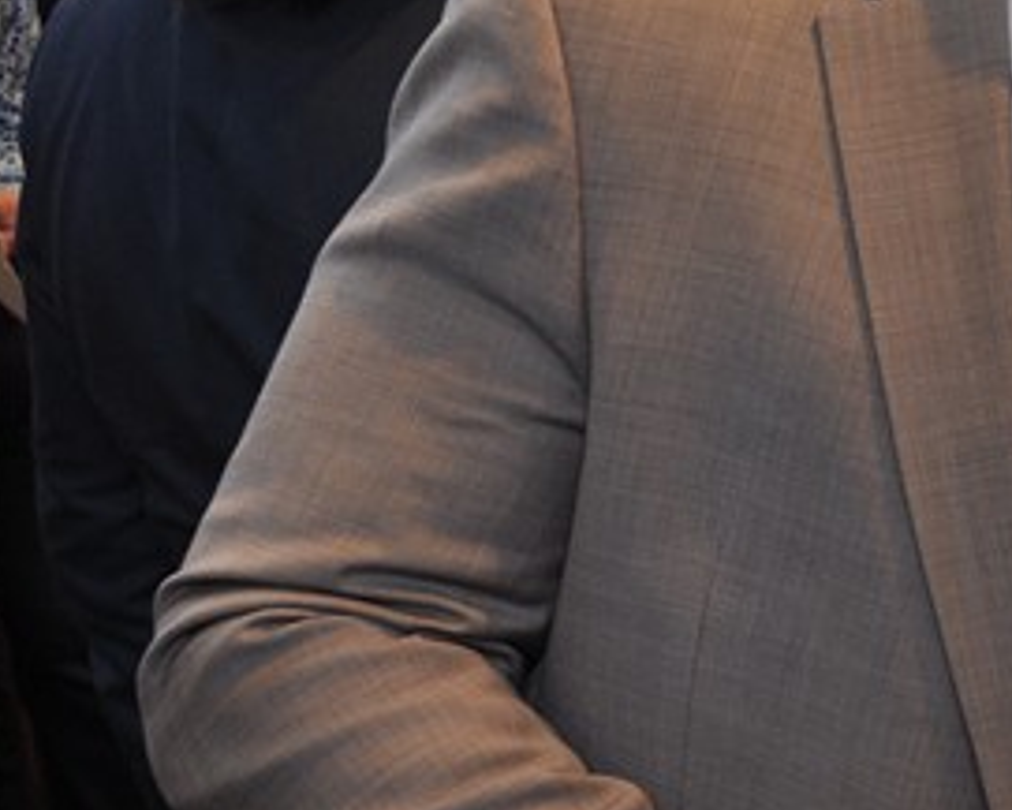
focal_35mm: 114
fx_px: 3416
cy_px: 265
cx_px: 1483
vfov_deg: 13.5
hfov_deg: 15.6
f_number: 5
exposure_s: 1/60
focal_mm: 22
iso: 400
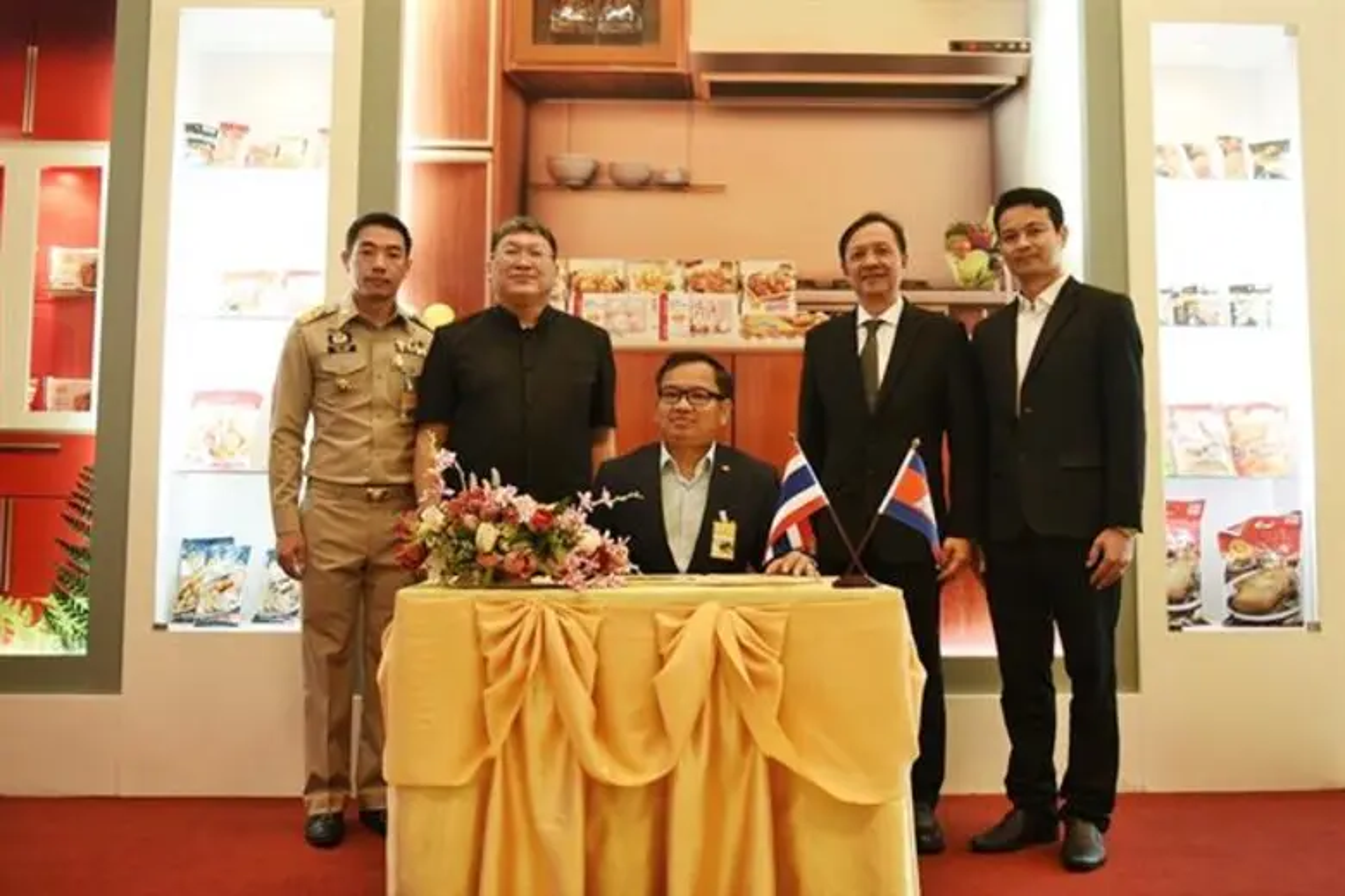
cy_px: 448
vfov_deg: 45.0
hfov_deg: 63.7
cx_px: 672
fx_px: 1083
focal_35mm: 29
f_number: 4
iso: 1000
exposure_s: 1/100
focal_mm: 29
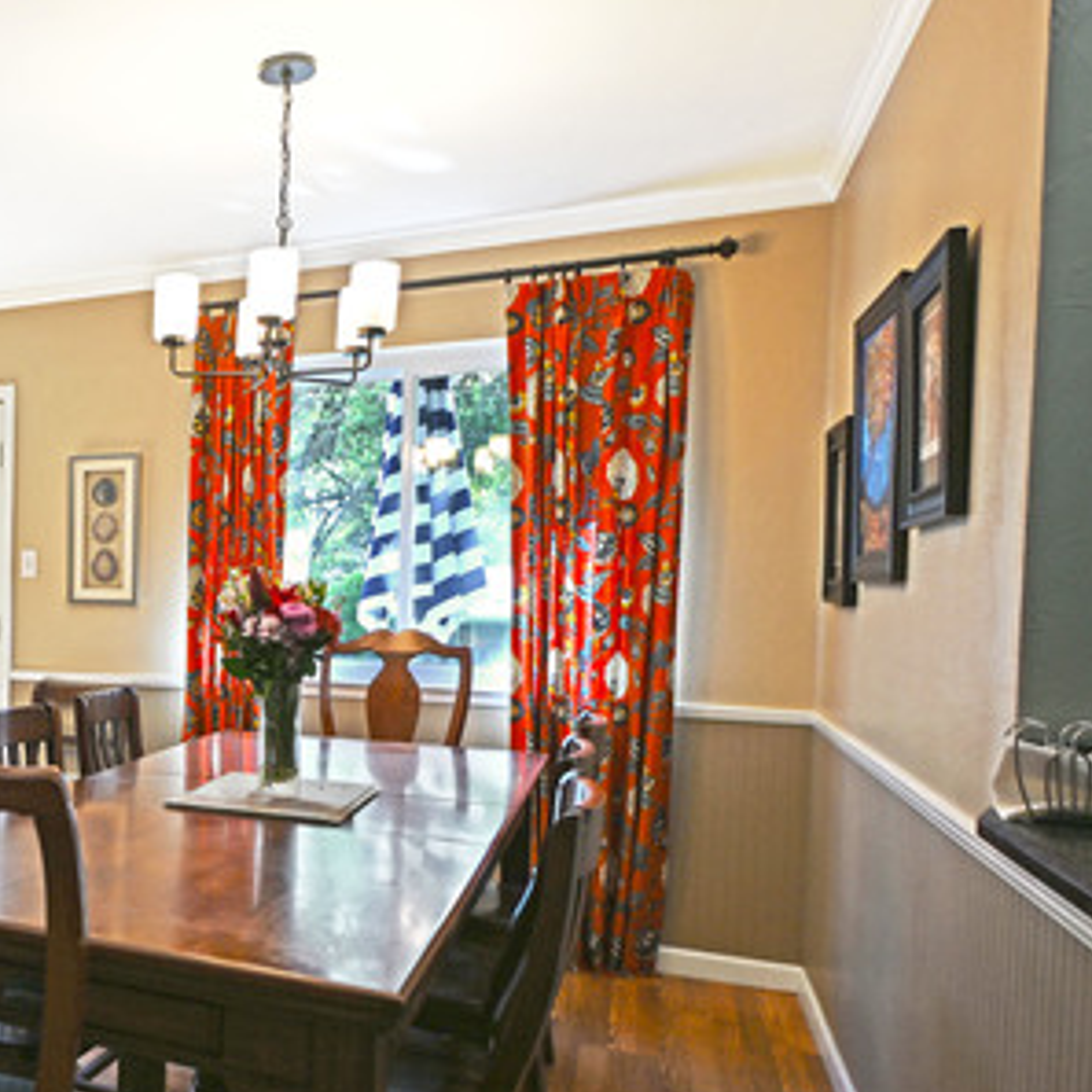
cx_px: -40
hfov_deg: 41.9
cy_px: 632
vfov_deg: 49.6
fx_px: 1178
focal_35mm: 33
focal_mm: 12
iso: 64
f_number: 3.5
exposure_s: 1/40
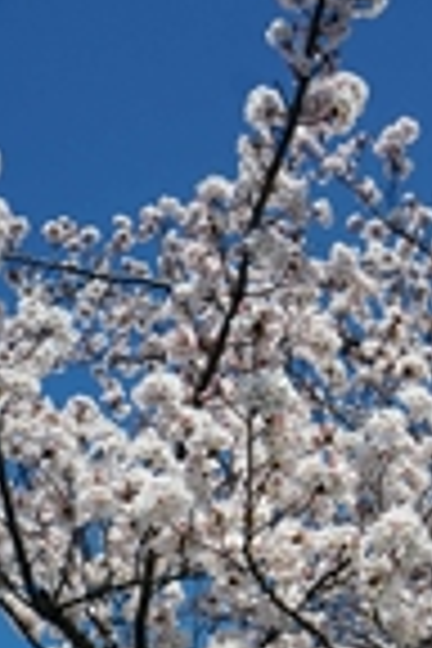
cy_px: 792
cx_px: 270
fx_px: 1350
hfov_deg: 18.2
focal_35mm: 75
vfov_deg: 24.3
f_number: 9
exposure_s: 1/320
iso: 100
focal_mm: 18
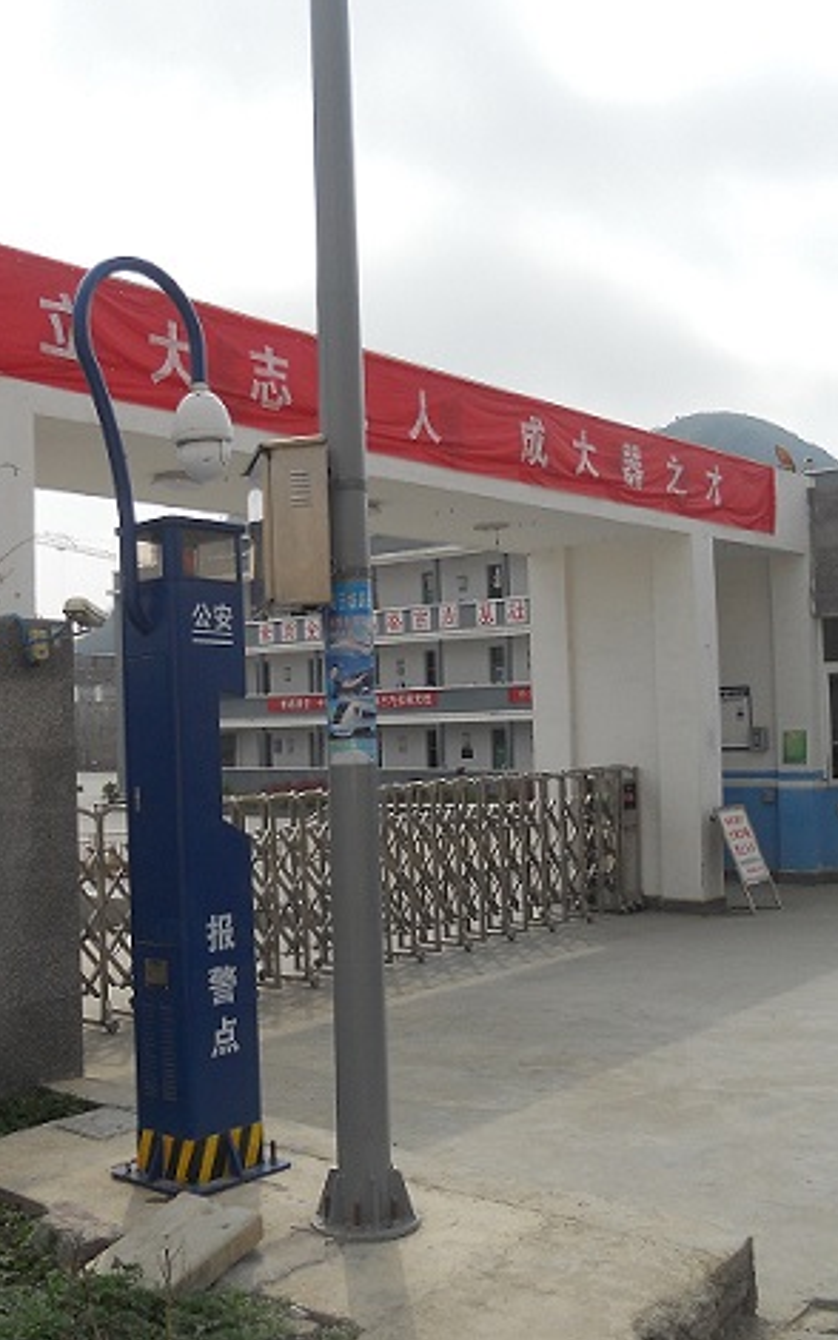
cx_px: 268
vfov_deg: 50.4
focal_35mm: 39
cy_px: 667
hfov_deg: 32.5
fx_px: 1424
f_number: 3.2
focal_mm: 4.9
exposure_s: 1/1250
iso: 80
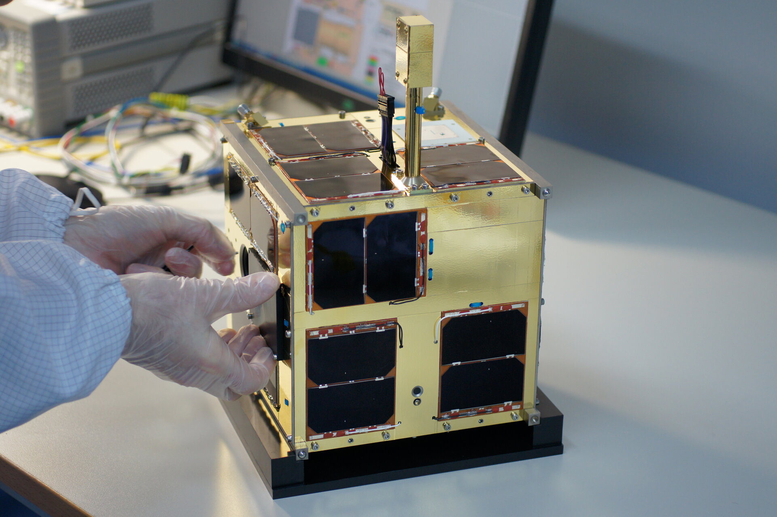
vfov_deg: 18.2
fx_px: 1618
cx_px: 388
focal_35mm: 75
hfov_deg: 27.0
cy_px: 258
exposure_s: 1/80
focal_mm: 50
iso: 500
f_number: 2.8
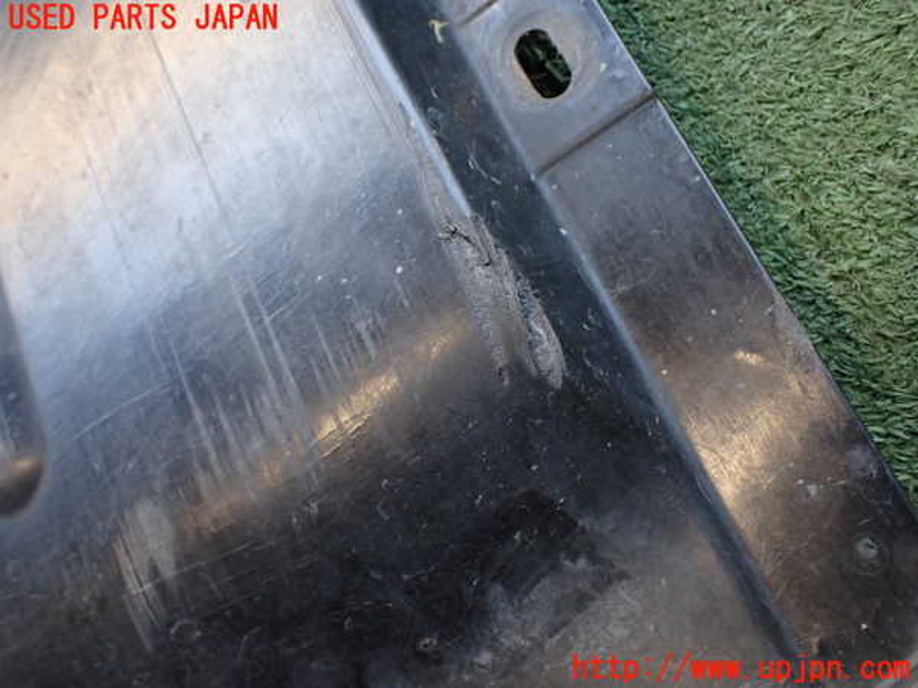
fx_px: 796
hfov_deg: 60.0
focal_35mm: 30
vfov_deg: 46.8
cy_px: 344
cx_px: 459
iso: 400
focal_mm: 5.4
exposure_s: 1/125
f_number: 2.3
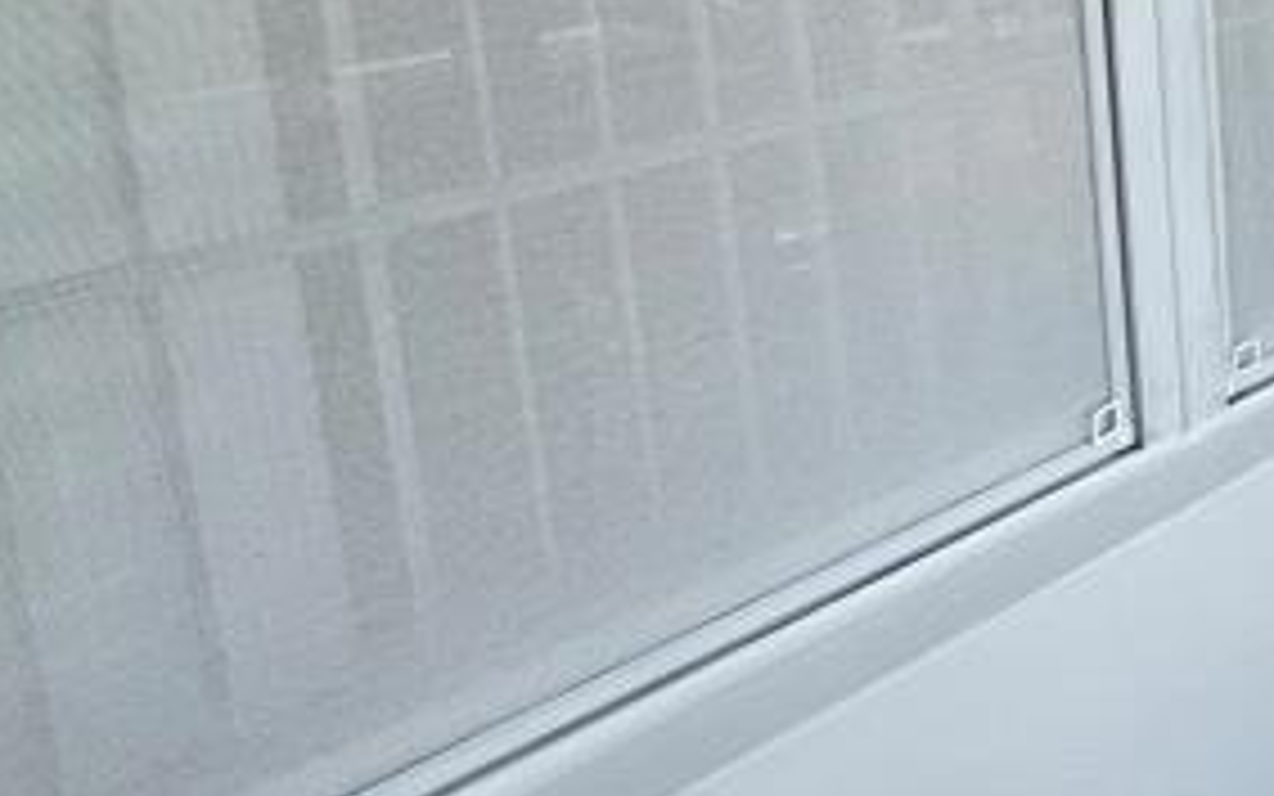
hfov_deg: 41.7
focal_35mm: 39
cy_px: -72
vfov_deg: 29.6
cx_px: 1351
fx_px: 1354
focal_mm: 1.57
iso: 32
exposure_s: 1/723
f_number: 1.8
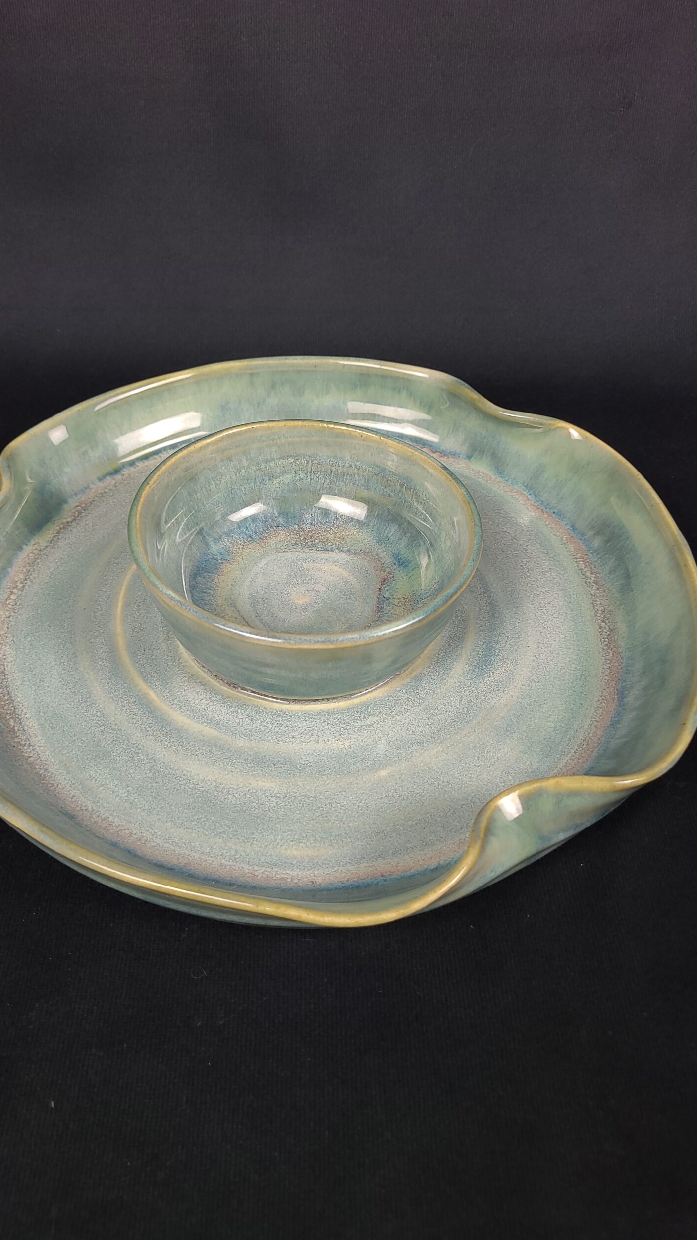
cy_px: 613
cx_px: 304
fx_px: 953
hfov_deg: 40.1
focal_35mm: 29
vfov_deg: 66.1
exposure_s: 1/60
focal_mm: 5.4
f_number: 1.8
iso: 64
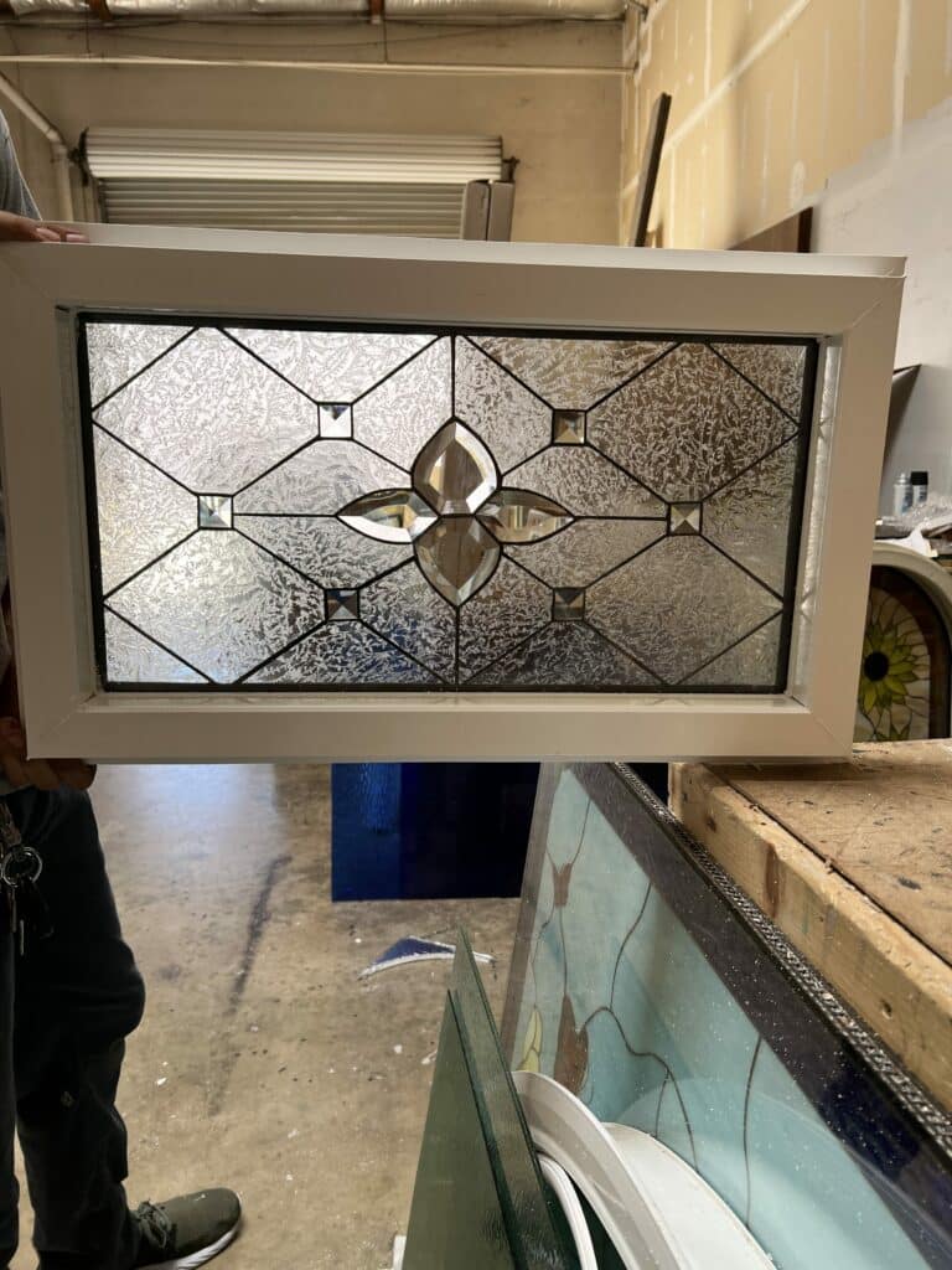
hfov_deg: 53.1
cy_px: 635
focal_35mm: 26
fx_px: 953
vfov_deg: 67.3
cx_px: 476
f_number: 1.5
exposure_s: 1/184
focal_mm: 5.7
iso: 40
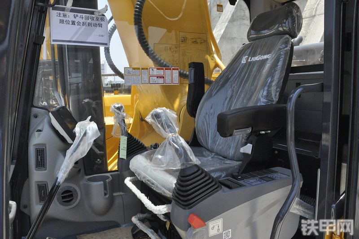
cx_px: 180
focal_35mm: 27
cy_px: 120
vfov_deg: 47.9
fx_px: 269
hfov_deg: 67.4
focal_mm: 18
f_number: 11
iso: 1250
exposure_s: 1/500
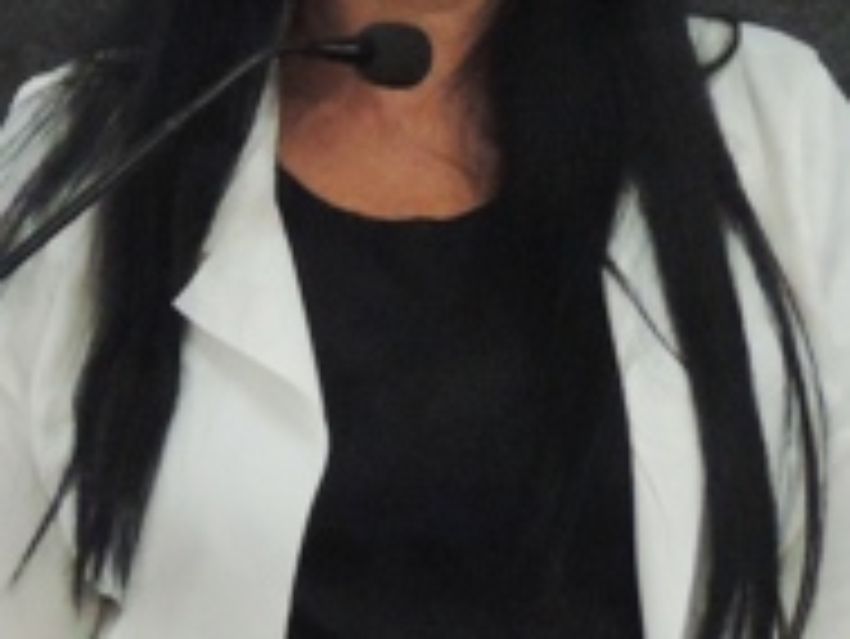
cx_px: 189
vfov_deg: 2.8
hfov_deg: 3.8
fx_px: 12875
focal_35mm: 524
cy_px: 108
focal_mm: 27.6
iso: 1600
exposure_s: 1/30
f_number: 4.4
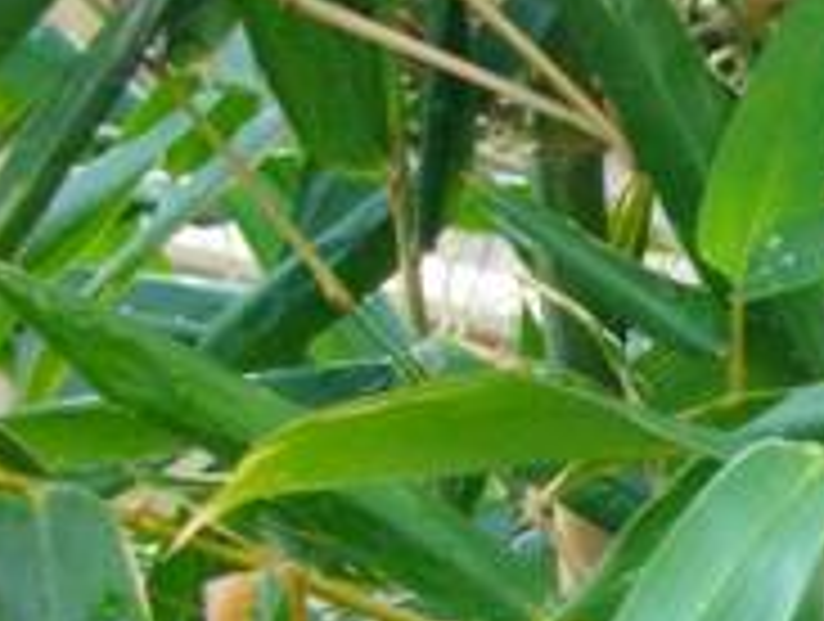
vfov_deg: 6.7
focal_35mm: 218
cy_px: 945
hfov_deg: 8.5
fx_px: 5200
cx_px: 1756
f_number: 3.6
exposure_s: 1/60
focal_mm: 8.8
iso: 302
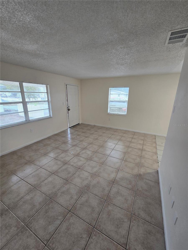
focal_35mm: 13
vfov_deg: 106.2
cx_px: 94
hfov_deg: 89.9
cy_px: 125
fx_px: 94
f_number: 2.2
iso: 80
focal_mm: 2.2
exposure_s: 1/60
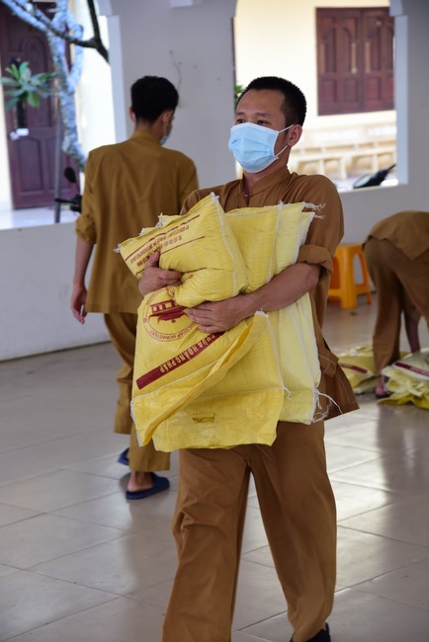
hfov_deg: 15.9
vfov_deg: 23.6
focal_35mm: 86
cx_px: 214
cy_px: 321
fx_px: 1535
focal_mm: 86
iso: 800
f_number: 5.6
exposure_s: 1/125
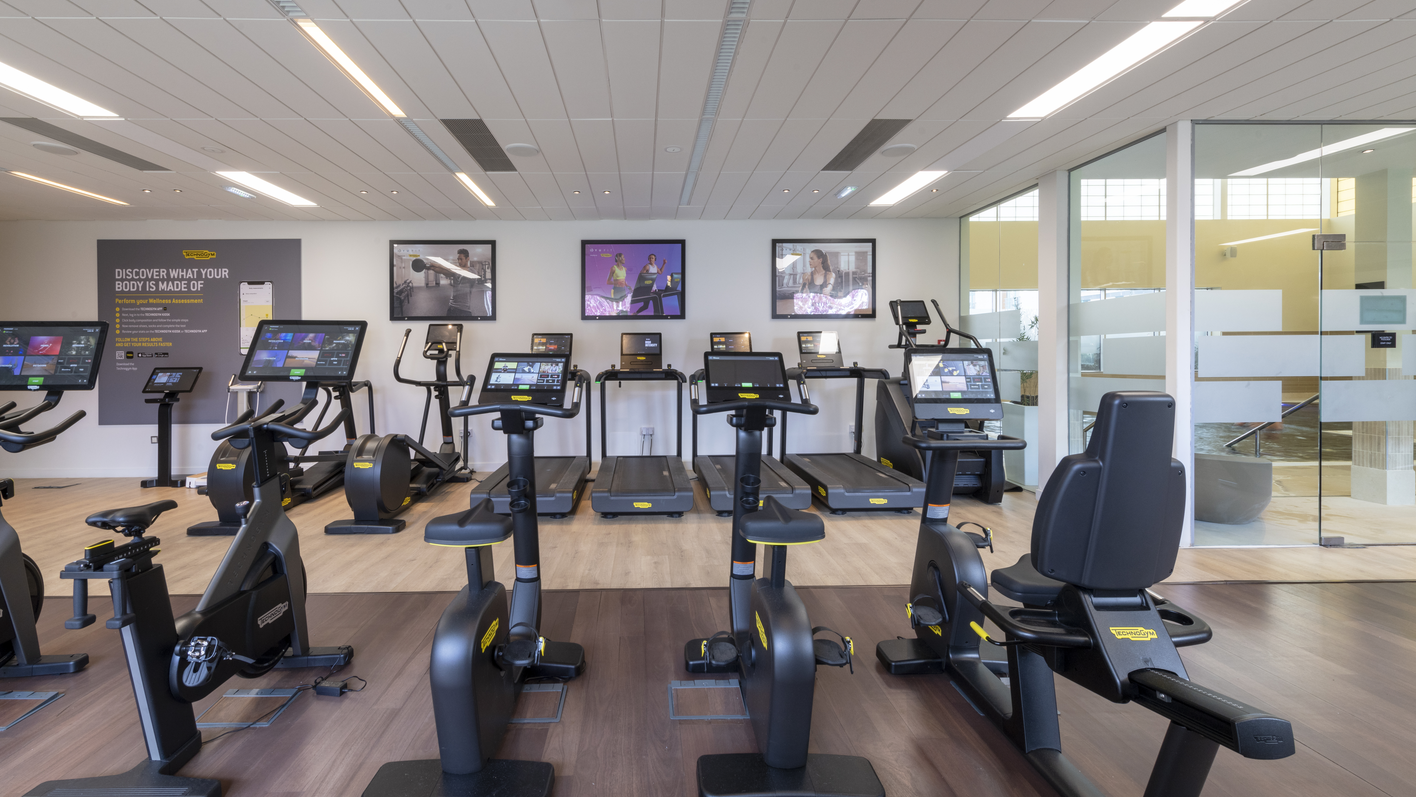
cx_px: 707
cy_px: 368
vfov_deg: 67.0
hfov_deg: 99.4
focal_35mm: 16
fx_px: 601
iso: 200
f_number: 16
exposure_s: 1/3
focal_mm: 15
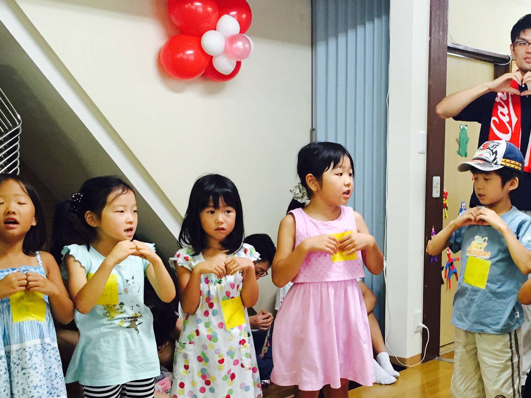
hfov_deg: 35.8
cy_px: 250
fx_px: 798
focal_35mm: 52
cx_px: 410
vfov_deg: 27.9
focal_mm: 4.15
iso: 100
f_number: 2.2
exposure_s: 1/30
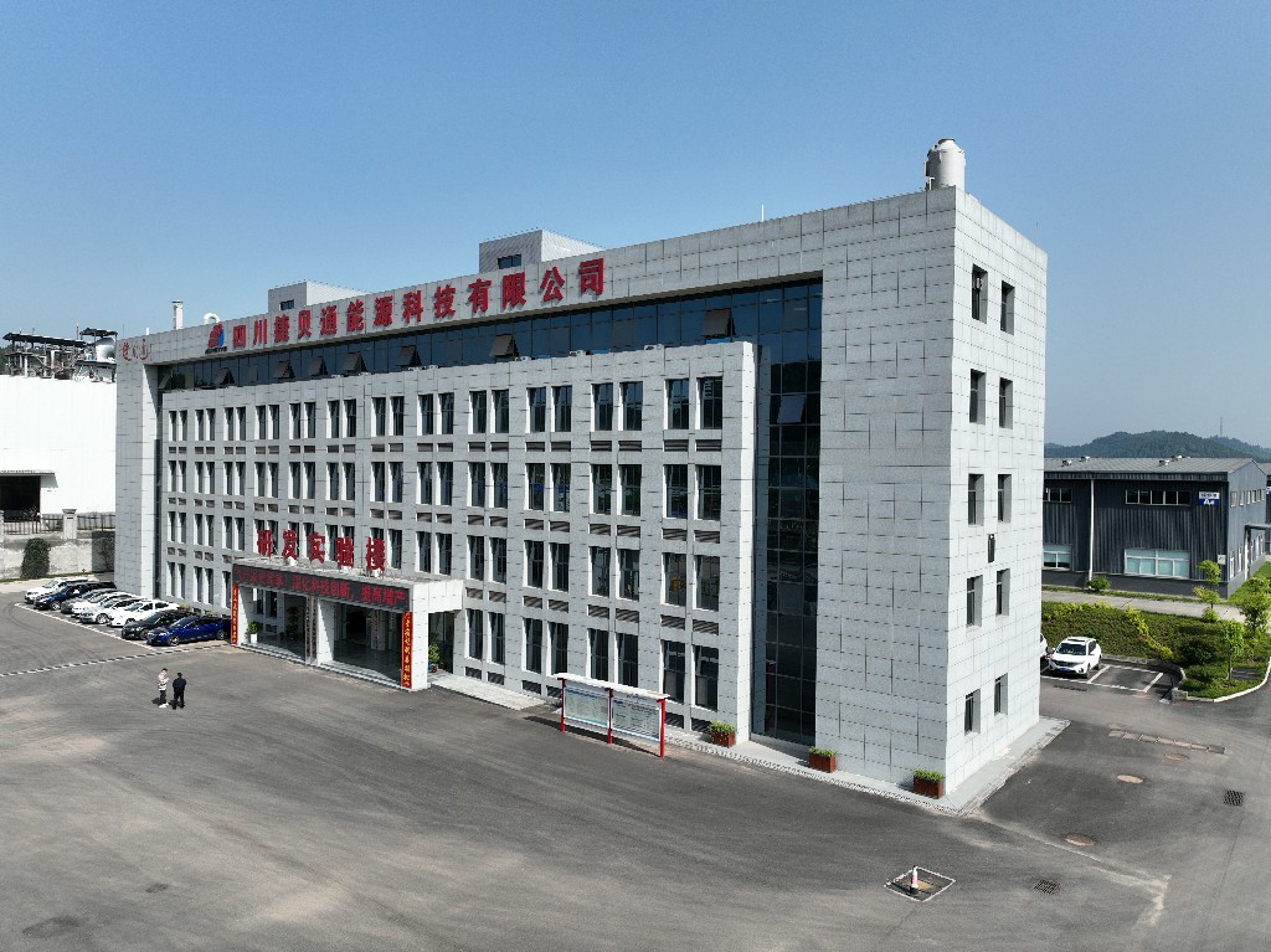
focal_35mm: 24
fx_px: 881
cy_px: 476
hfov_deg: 71.6
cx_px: 636
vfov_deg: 56.8
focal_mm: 12.29
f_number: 2.8
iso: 100
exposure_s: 1/1600
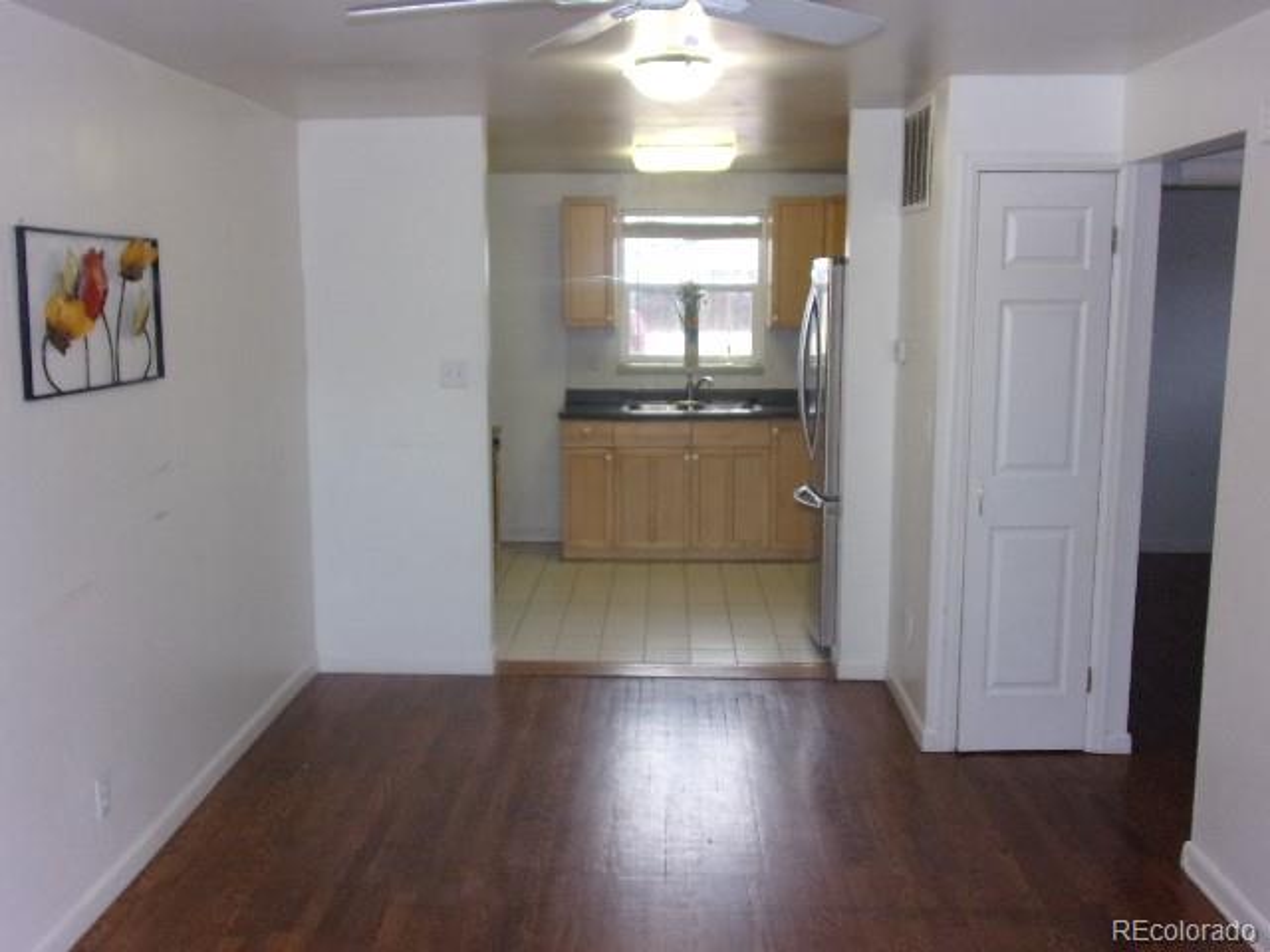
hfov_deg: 55.4
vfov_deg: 42.9
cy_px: 476
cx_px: 635
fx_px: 1211
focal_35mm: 33
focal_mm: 5.9
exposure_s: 1/34
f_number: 3.7
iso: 200
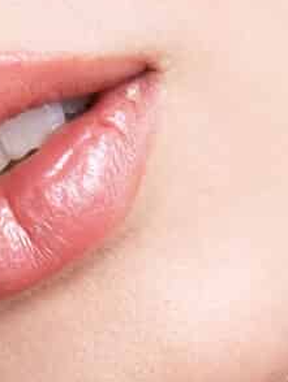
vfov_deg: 2.9
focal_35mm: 694
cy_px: 37
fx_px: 7687
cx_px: -521
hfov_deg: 2.1
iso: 160
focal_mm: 55
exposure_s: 1/250
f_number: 3.2
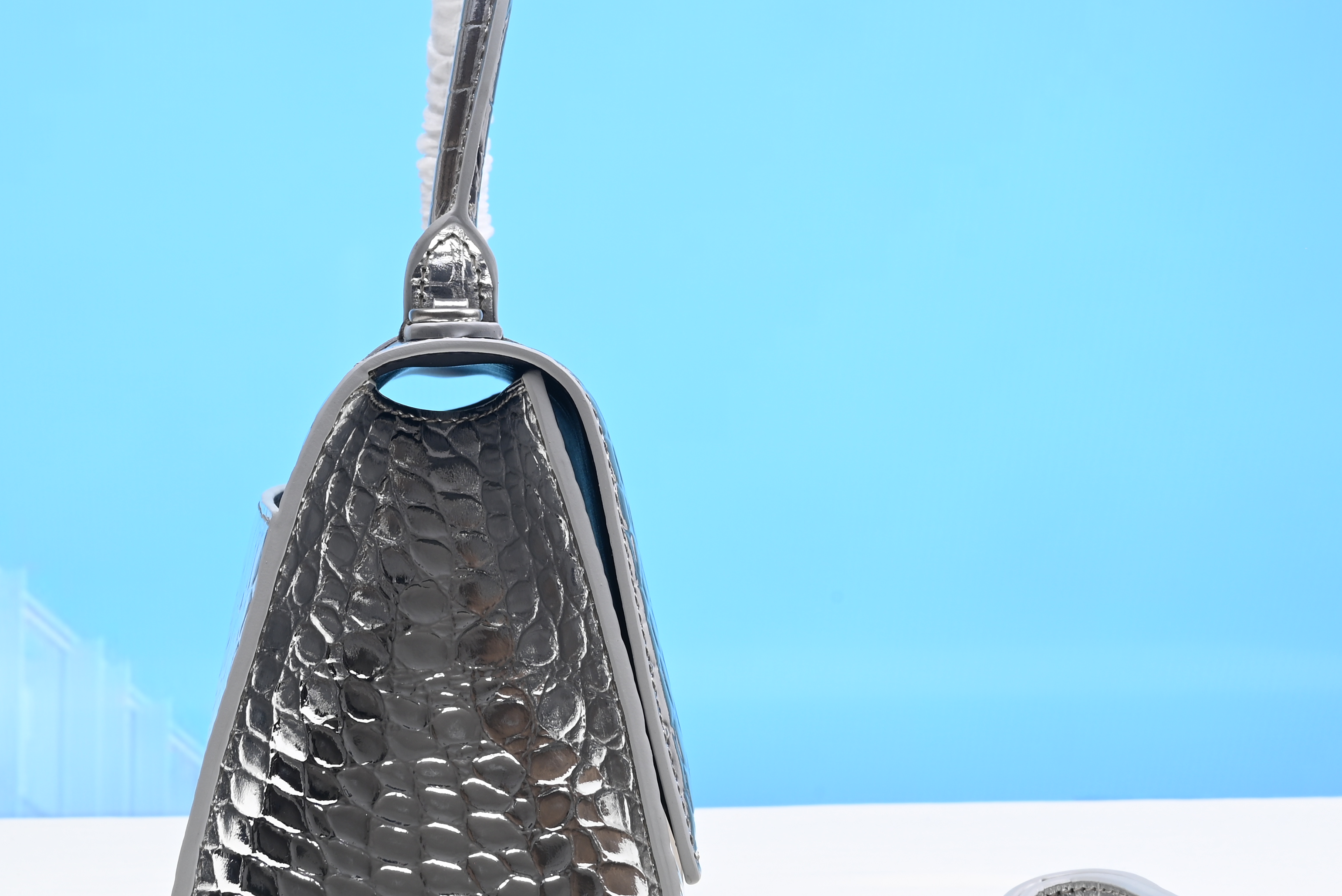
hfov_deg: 24.7
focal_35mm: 82
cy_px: 274
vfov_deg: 16.6
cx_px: 518
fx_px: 3058
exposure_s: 1/2
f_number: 16
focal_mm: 42
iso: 100
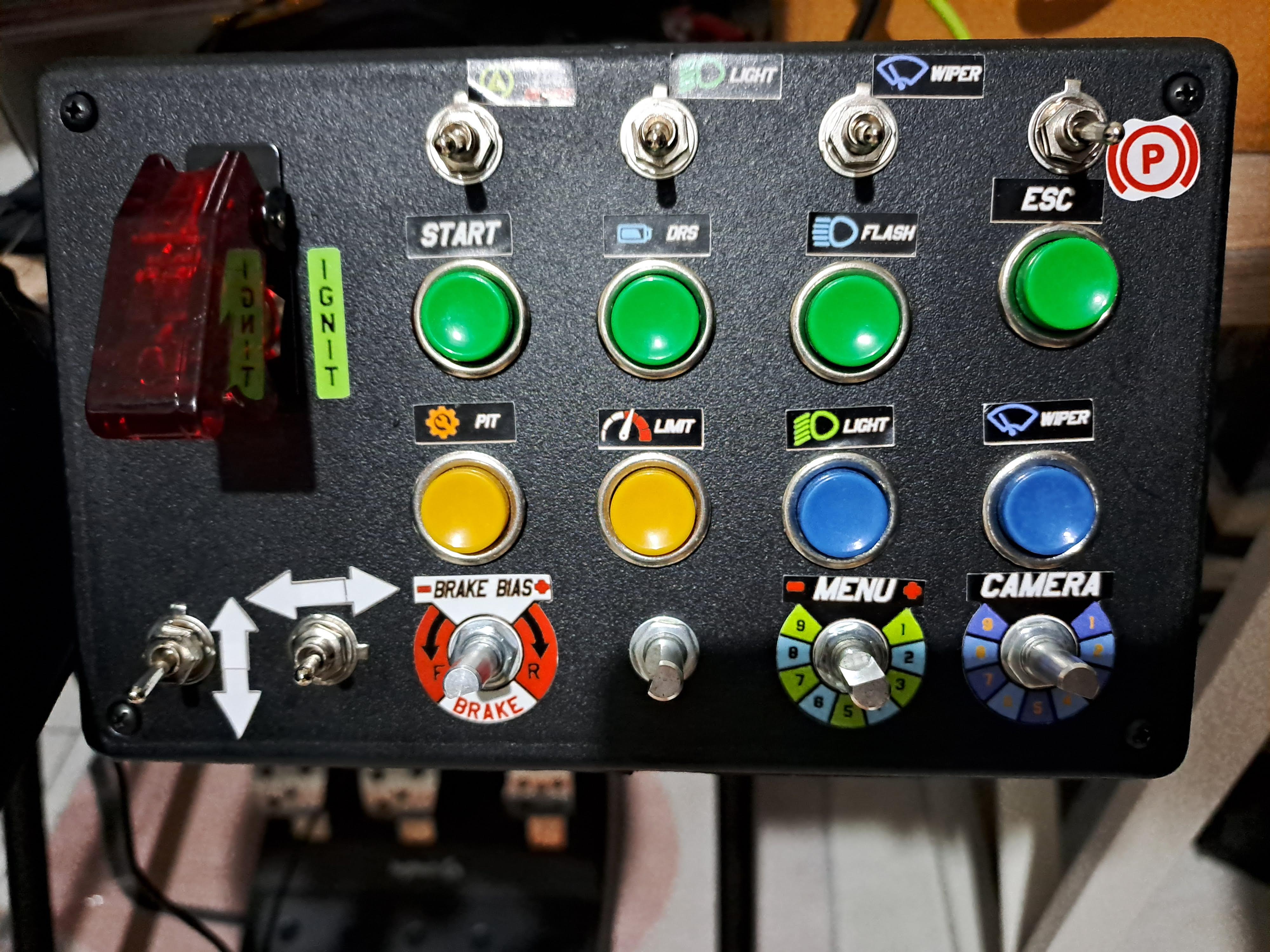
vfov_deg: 54.9
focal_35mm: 25
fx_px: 917
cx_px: 635
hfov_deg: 69.4
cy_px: 476
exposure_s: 1/20
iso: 640
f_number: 1.8
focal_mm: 4.65
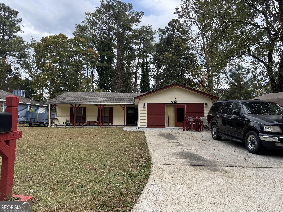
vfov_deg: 56.8
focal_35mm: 24
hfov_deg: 71.6
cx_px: 142
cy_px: 106
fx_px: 196
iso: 80
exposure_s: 1/1311
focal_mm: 6.76
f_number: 1.78
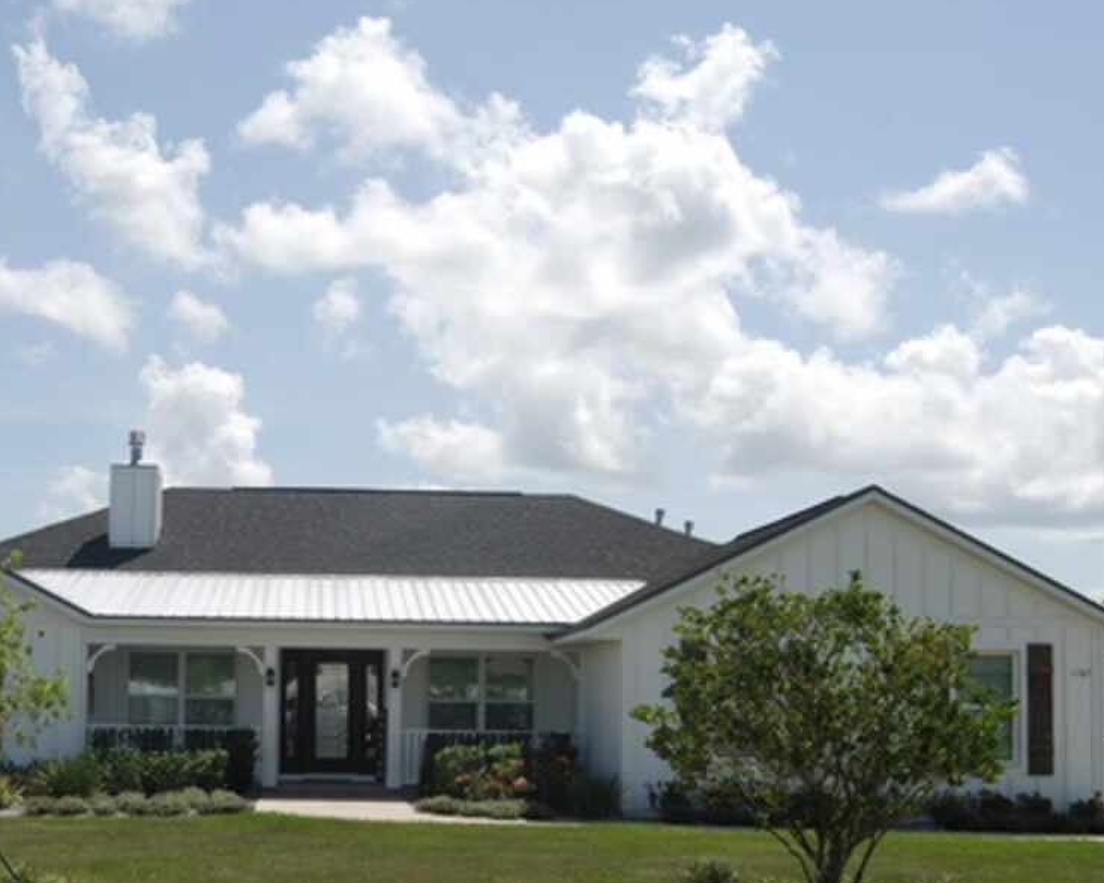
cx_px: 334
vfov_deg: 30.6
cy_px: 586
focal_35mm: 49
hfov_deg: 37.5
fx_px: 1601
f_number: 9
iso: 100
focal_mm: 20
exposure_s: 1/320
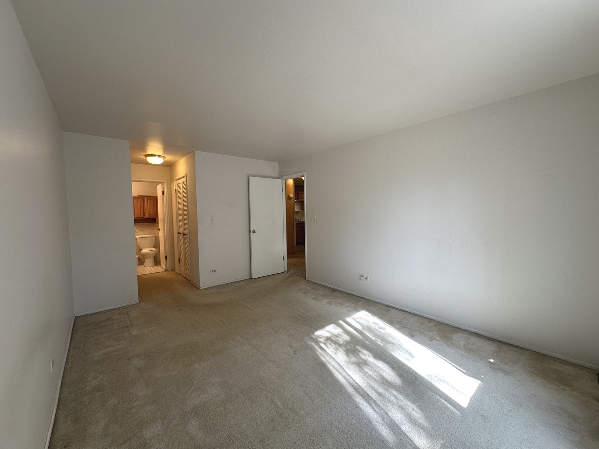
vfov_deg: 85.7
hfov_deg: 102.1
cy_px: 224
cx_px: 300
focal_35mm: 14
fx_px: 242
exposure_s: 1/120
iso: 125
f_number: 2.2
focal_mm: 2.22
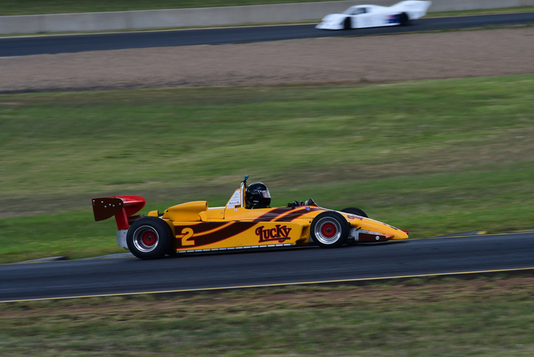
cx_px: 267
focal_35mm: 300
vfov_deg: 4.6
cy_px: 178
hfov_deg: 6.9
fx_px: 4451
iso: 500
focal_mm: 200
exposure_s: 1/250
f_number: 11
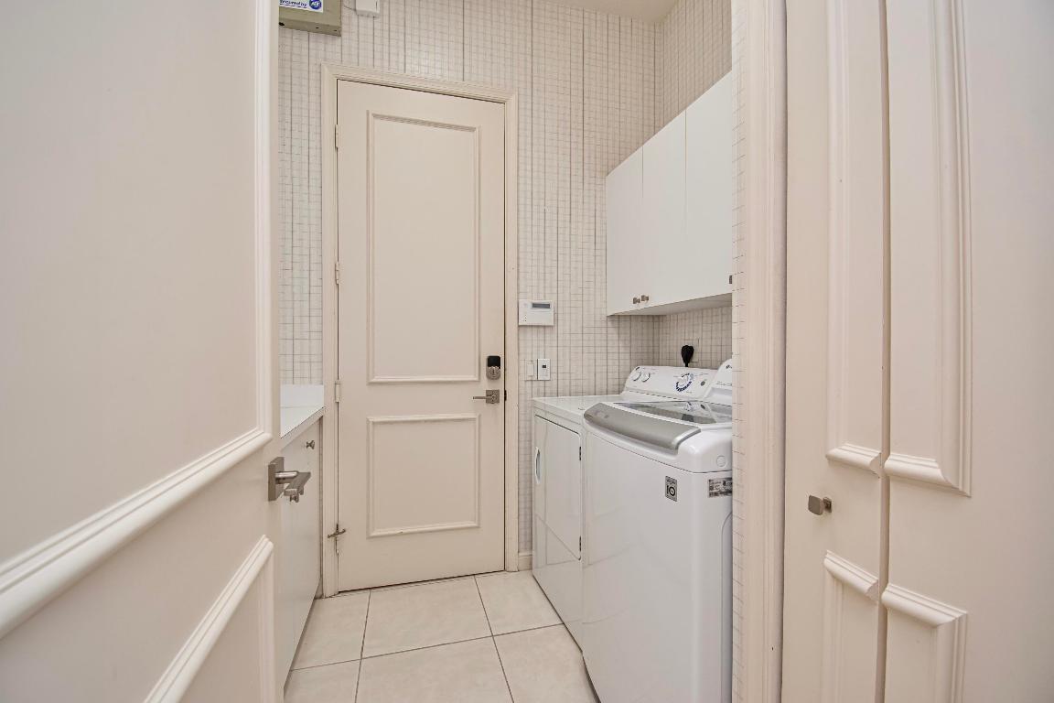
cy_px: 352
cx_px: 527
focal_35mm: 15
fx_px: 439
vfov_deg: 77.3
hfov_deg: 100.4
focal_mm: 10
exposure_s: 1/125
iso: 800
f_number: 5.6
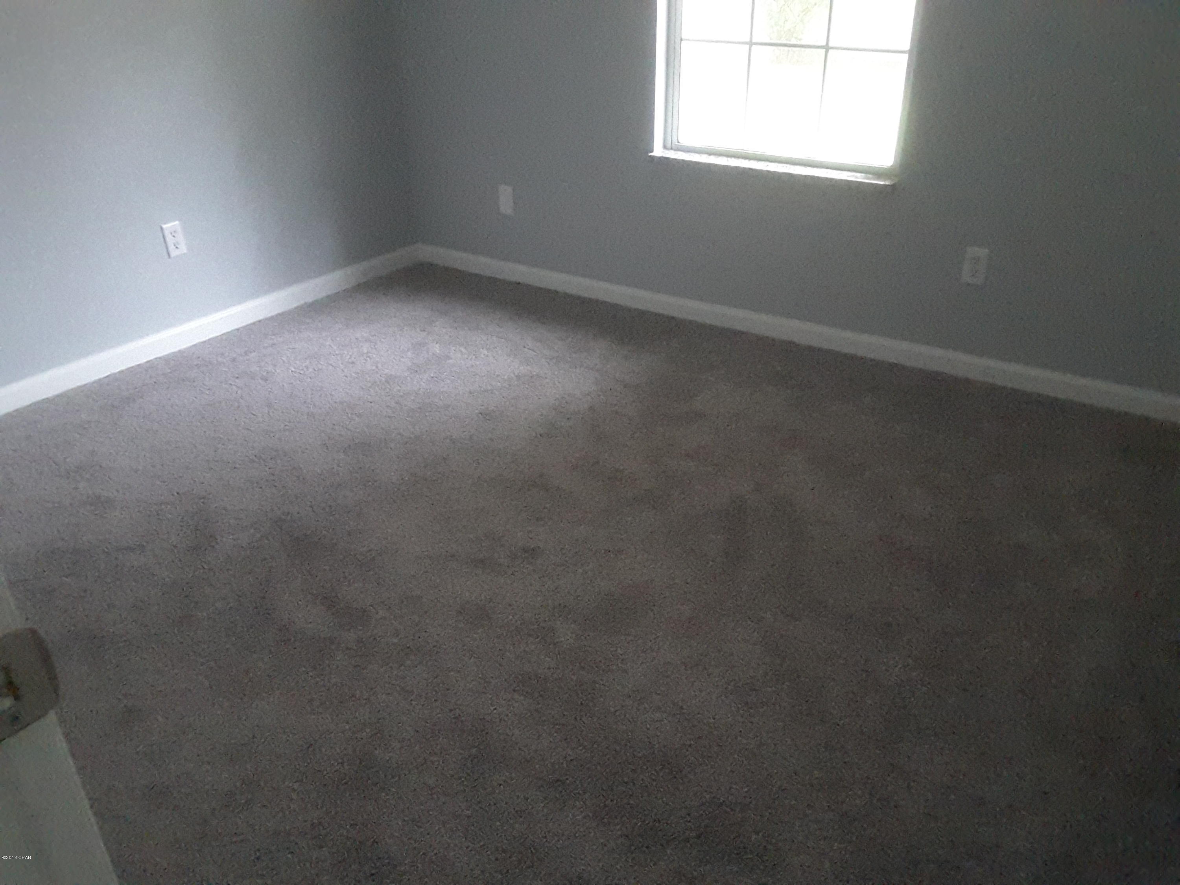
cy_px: 442
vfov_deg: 45.4
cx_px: 590
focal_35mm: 31
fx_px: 1057
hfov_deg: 58.4
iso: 1000
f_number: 1.9
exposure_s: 1/15
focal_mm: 2.9
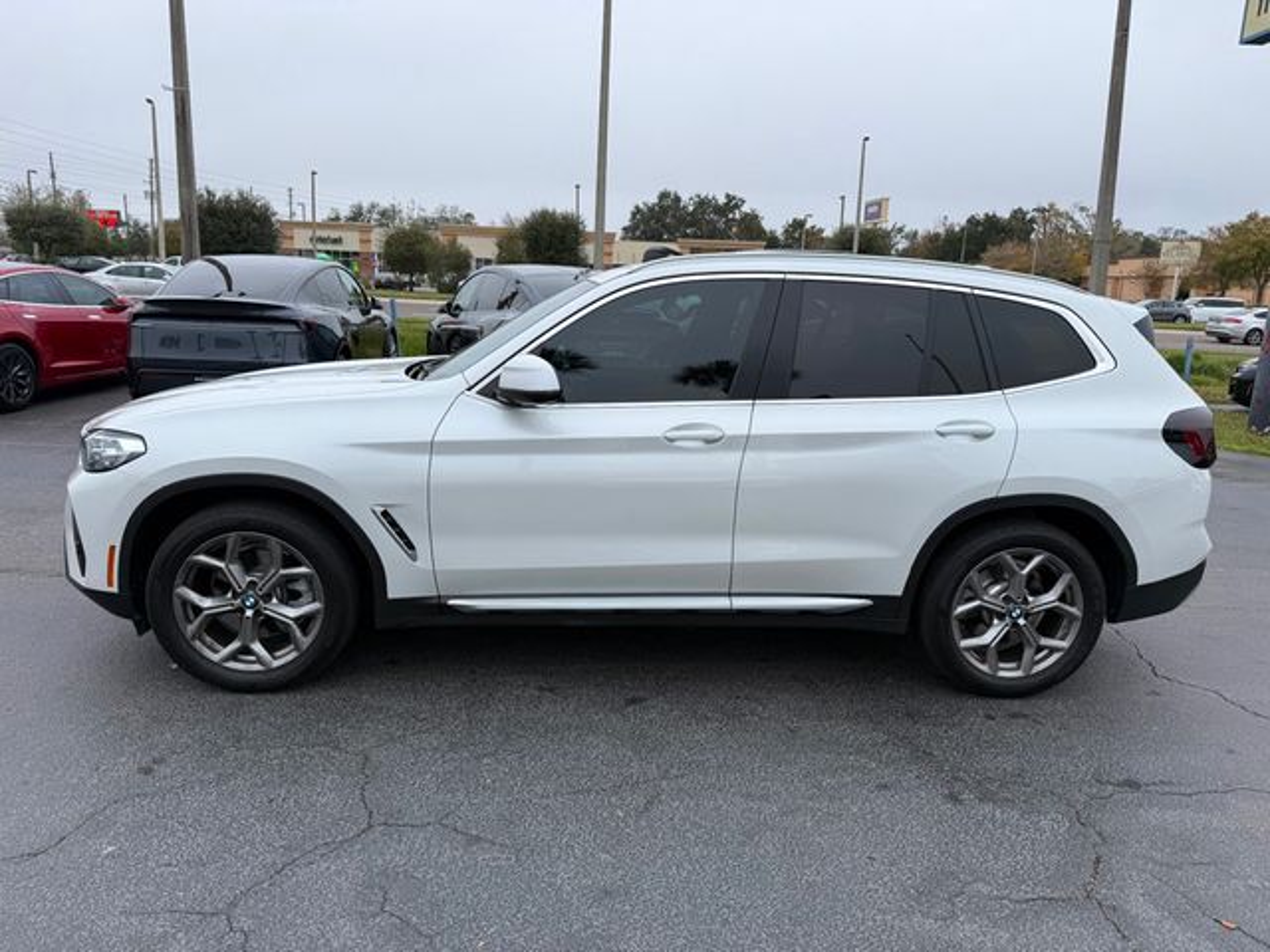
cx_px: 635
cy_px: 476
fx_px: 881
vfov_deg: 56.8
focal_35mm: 24
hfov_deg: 71.6
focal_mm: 6.76
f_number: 1.78
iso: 80
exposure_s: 1/1018
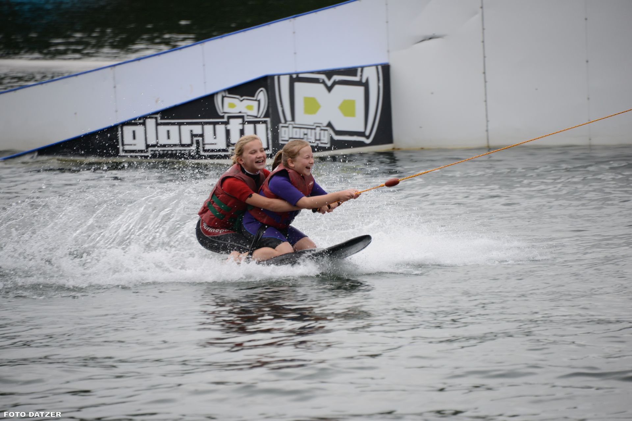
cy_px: 210
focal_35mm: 300
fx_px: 5266
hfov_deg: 6.9
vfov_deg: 4.6
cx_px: 316
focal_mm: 300
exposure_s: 1/500
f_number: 6.3
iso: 800
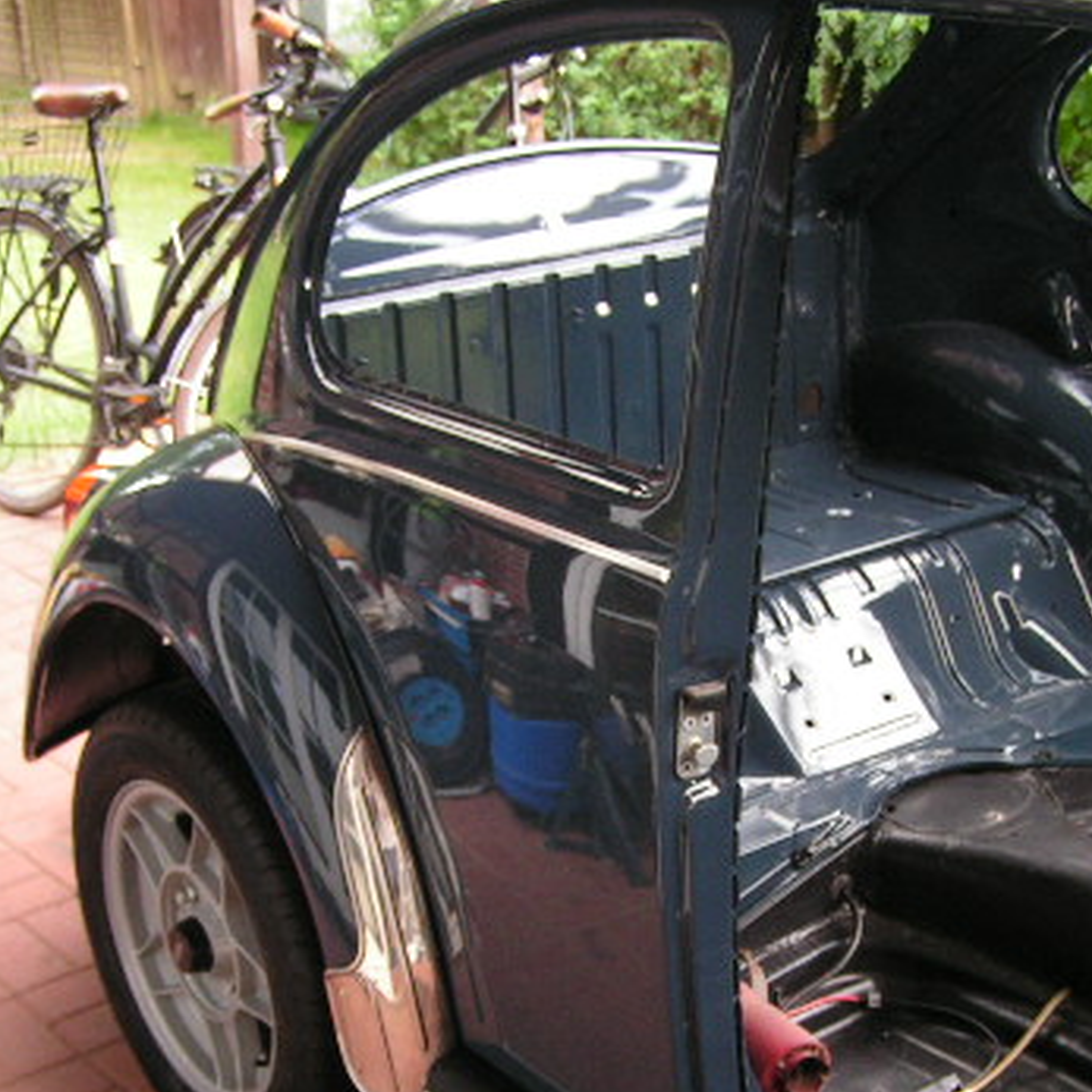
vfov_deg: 27.6
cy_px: 721
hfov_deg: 27.6
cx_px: 670
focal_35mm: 62
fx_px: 2213
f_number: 2.8
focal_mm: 6.3
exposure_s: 1/50
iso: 80
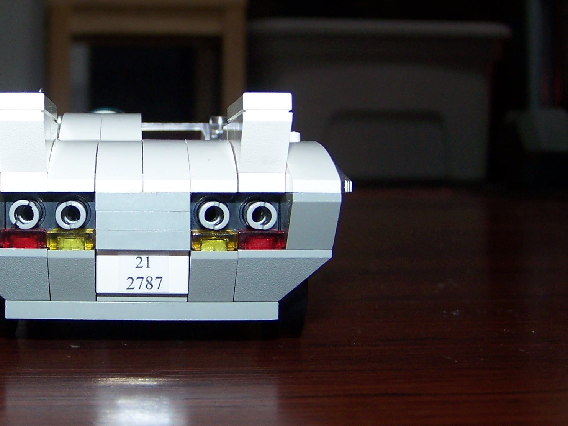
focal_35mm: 66
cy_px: 164
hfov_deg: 28.8
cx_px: 113
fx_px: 1083
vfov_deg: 22.2
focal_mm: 6.3
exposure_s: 1/60
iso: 80
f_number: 2.8
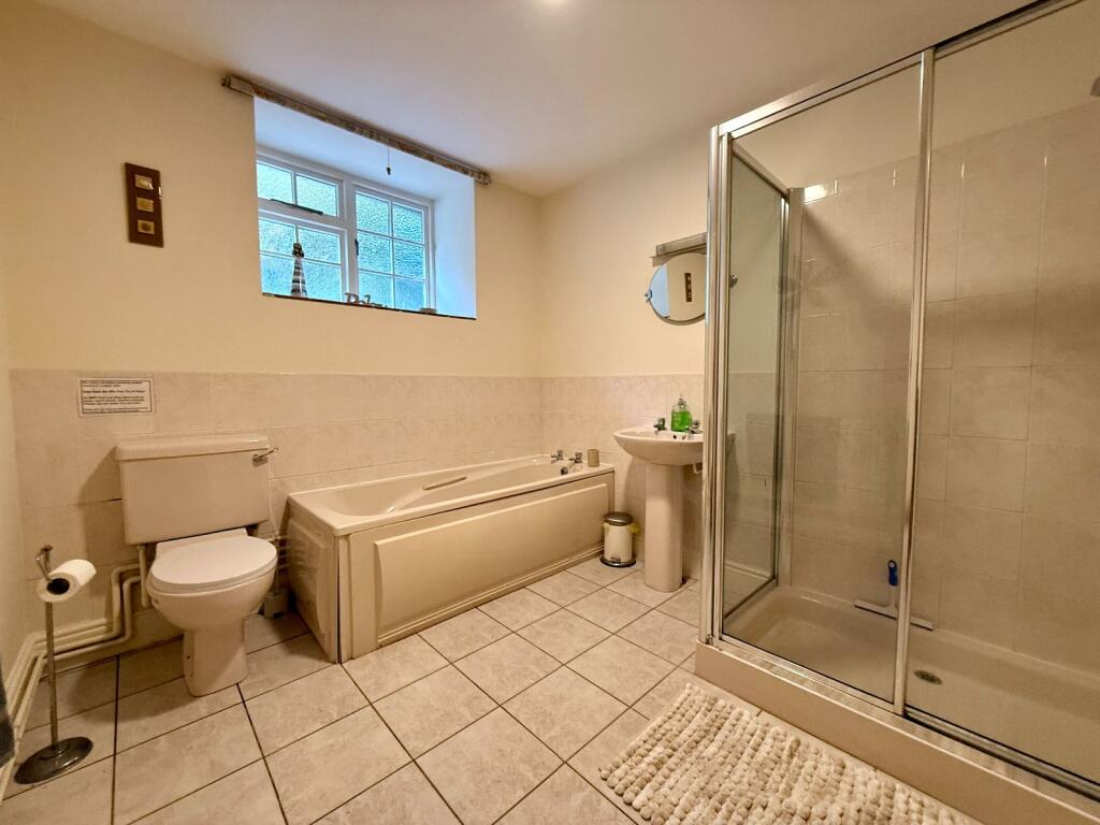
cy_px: 412
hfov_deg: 102.1
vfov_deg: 85.7
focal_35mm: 14
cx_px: 550
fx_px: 445
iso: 320
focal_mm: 2.22
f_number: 2.2
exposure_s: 1/50
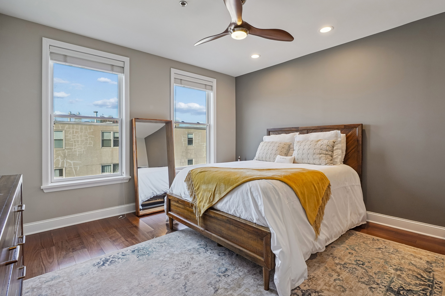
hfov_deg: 93.2
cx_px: 229
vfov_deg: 70.4
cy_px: 140
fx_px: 210
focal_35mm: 17
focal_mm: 16
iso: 400
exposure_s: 1/100
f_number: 7.1
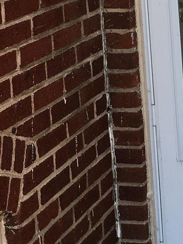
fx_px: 874
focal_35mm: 124
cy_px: 28
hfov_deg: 11.8
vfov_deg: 15.7
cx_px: 195
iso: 25
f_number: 2.2
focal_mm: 4.15
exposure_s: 1/120
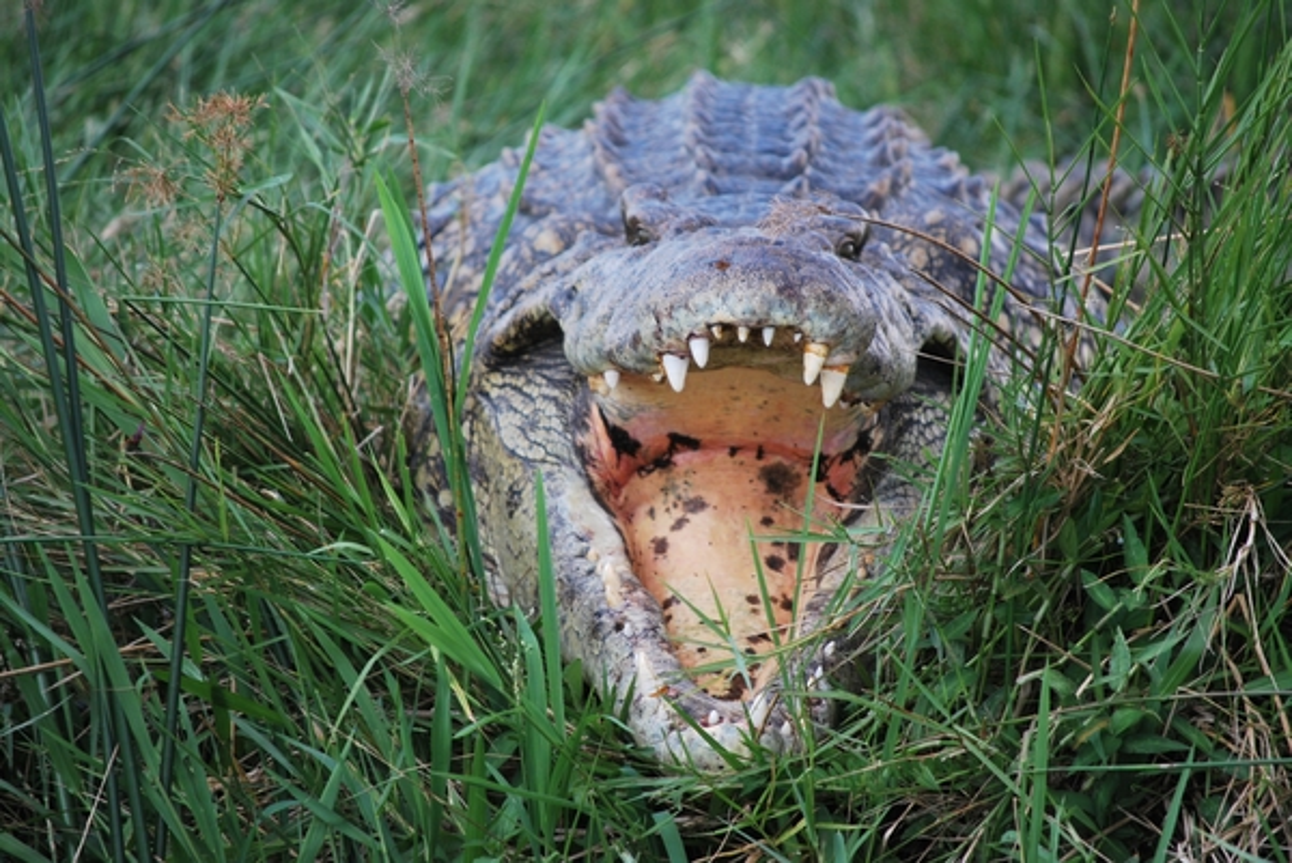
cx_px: 646
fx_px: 10235
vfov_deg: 4.8
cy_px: 432
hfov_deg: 7.2
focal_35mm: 285
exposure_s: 1/400
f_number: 5.6
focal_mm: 190
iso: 400
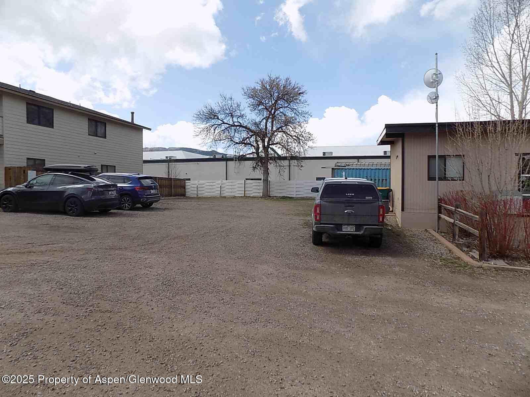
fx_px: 352
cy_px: 198
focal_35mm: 23
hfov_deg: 73.9
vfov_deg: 58.9
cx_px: 265
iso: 80
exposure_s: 1/1000
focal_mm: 4
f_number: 3.1
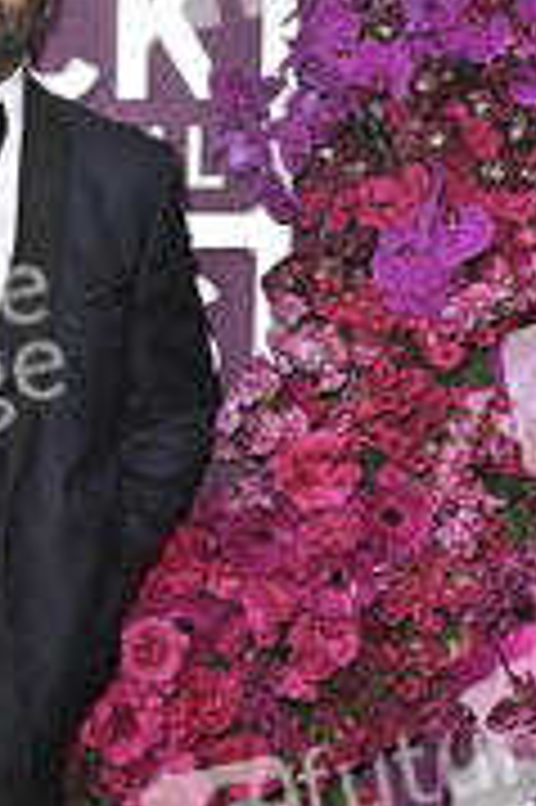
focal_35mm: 78
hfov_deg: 17.0
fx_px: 1745
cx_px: -36
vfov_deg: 25.7
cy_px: 599
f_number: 5.6
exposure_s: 1/320
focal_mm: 35
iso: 2500
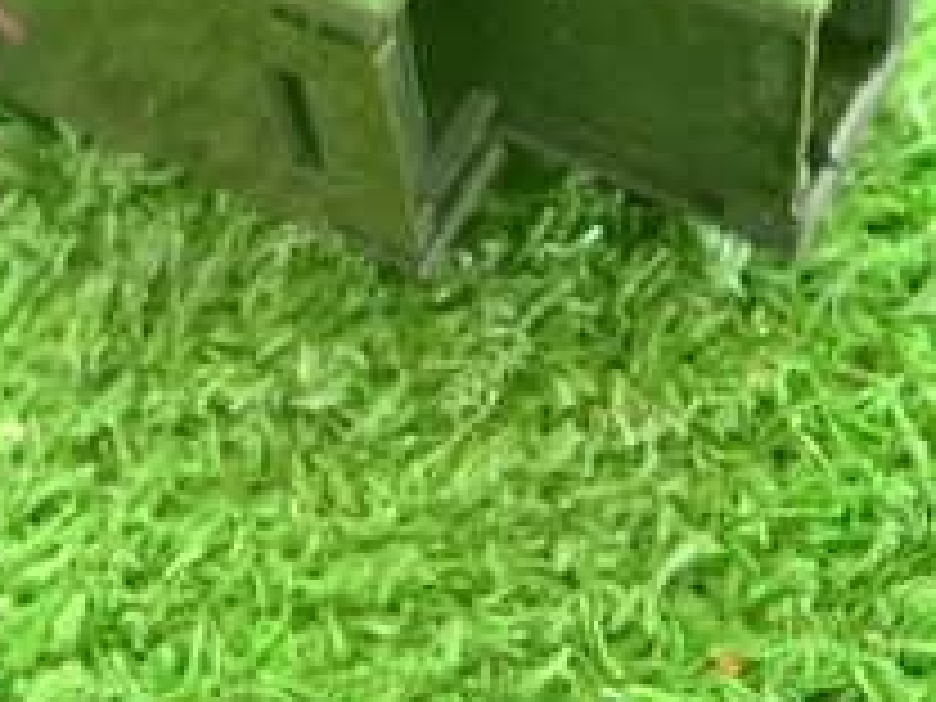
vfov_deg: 20.0
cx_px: 418
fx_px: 1947
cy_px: 50
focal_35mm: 72
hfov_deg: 27.0
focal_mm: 4.5
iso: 320
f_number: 2
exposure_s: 1/30
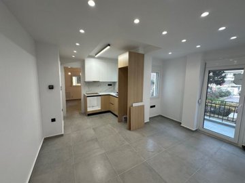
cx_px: 122
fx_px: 99
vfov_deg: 85.7
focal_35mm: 14
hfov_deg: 102.1
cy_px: 92
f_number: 2.2
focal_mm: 2.22
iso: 80
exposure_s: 1/100
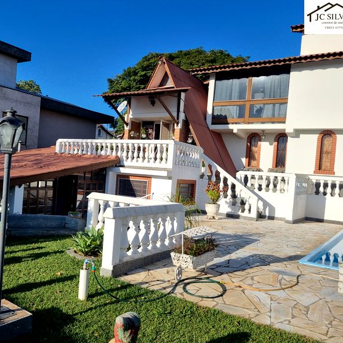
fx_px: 348
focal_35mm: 31
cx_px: 125
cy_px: 171
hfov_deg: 51.9
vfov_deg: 52.5
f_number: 1.8
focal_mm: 5.4
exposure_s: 1/3048
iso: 50
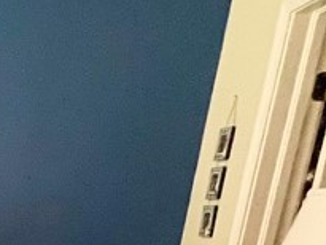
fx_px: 613
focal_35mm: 65
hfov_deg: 16.7
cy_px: 301
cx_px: -401
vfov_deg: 20.9
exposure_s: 1/60
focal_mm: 1.57
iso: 400
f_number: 1.8
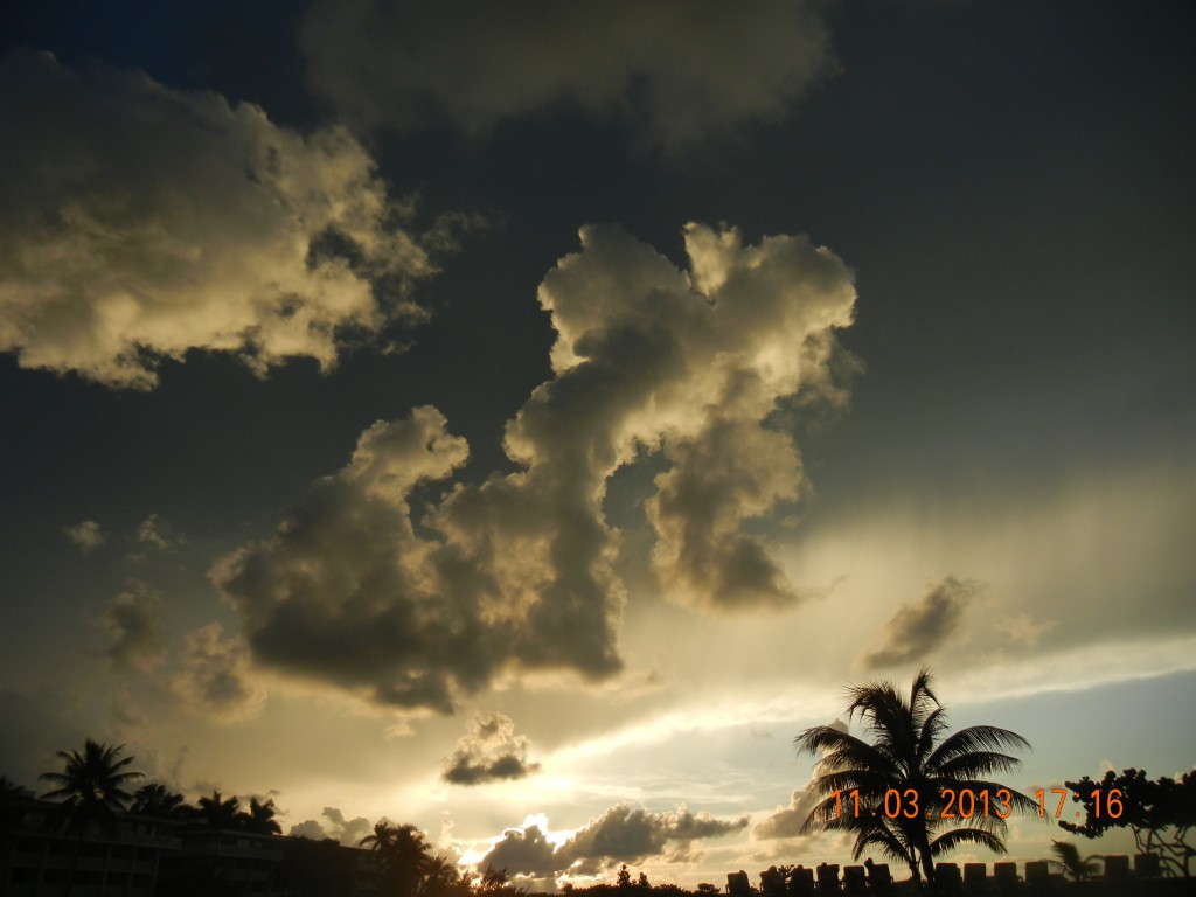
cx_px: 598
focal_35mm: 30
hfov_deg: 60.0
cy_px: 448
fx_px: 1037
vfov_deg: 46.8
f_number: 7
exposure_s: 1/410
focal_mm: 5.4
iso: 160
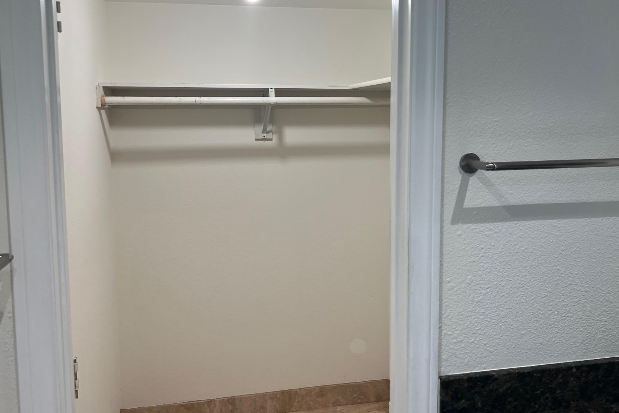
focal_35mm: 32
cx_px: 315
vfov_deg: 40.9
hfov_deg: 58.7
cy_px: 163
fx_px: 550
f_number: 1.5
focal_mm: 5.7
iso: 80
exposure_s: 1/120
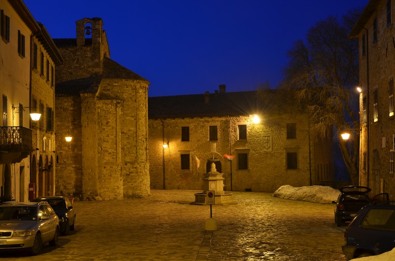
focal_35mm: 57
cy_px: 130
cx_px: 198
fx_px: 624
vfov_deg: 23.6
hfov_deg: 35.1
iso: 100
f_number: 8
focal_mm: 38
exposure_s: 1/1.6
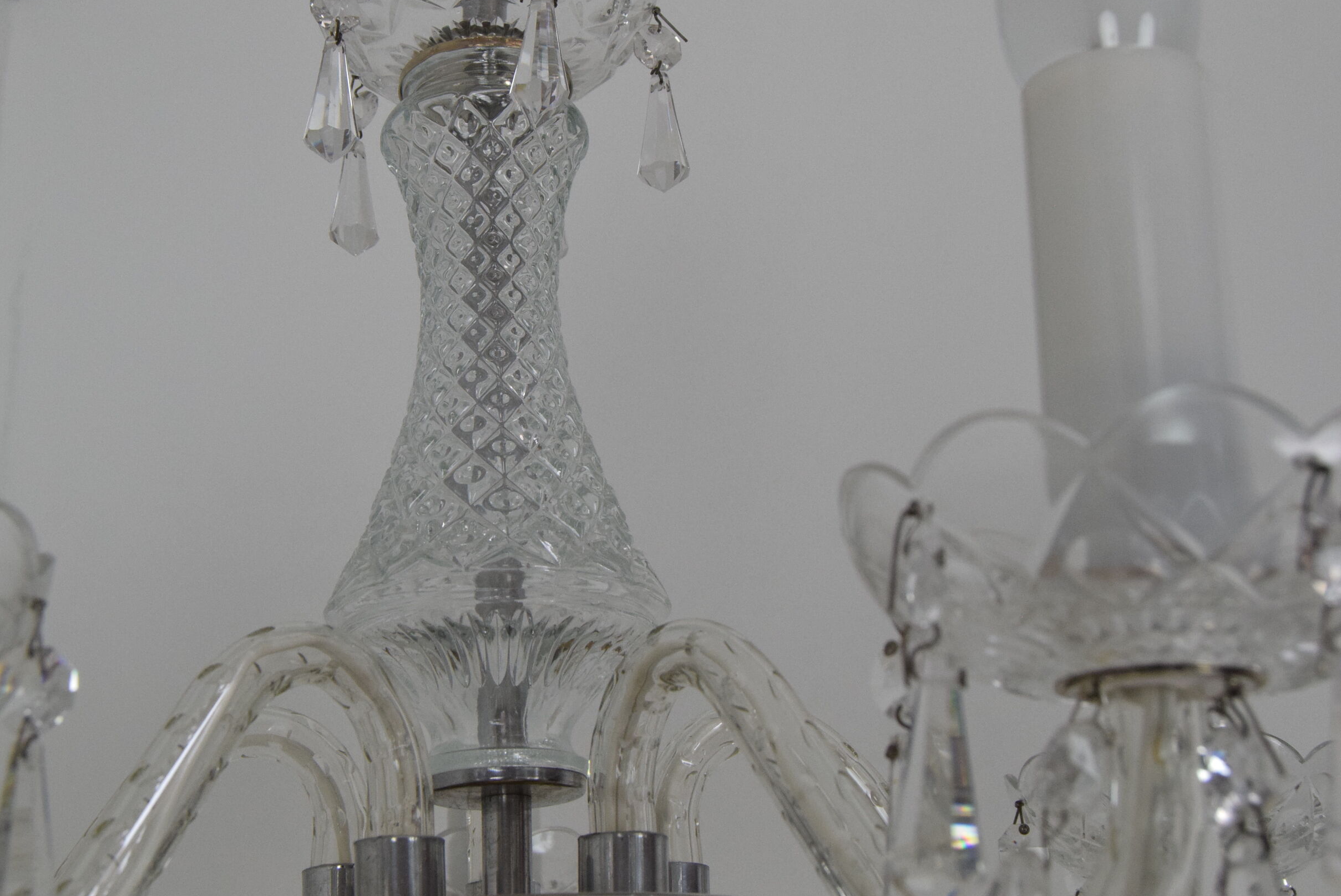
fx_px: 1938
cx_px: 519
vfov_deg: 26.0
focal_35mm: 52
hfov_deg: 38.0
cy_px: 400
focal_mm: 28
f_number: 9
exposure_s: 1/320
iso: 1600
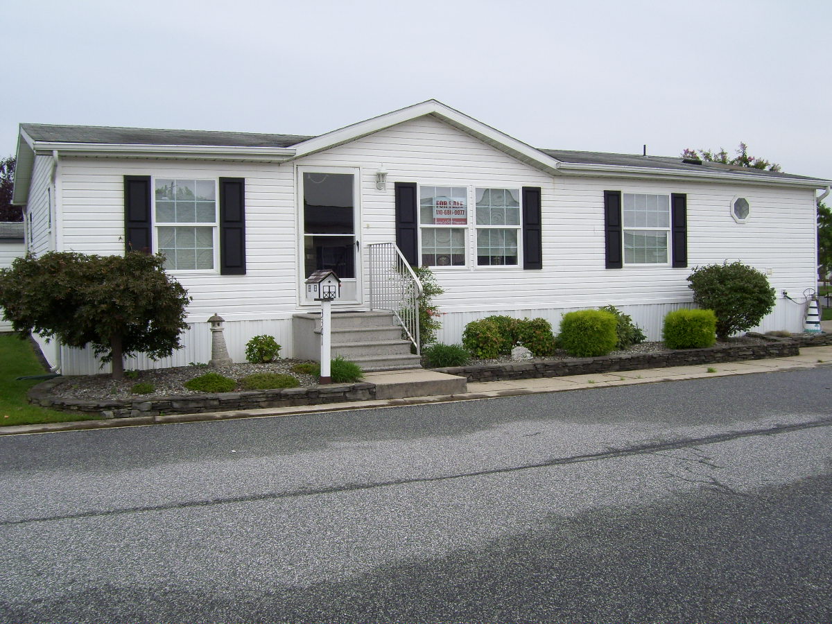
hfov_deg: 51.4
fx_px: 865
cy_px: 312
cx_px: 416
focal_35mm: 36
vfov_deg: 39.7
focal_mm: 6
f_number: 4.8
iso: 80
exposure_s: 1/400
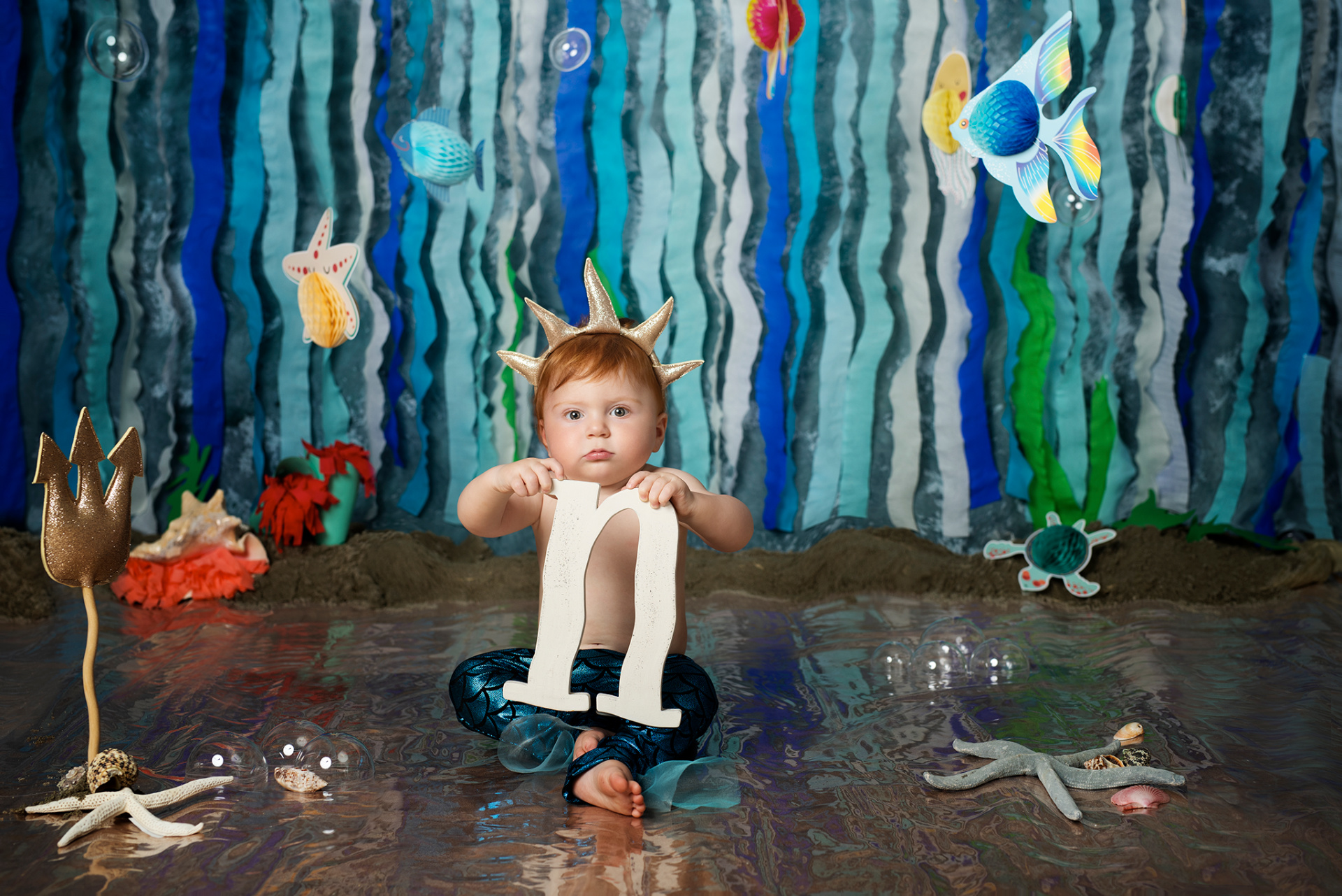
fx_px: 1864
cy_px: 448
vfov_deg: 27.0
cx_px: 671
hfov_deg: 39.6
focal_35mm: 50
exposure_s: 1/200
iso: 100
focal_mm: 50
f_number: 4.5
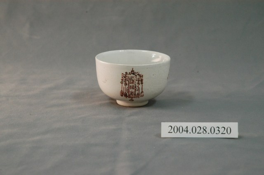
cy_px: 88
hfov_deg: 19.5
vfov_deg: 13.0
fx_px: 769
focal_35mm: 105
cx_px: 132
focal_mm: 70
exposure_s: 1/20
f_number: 8
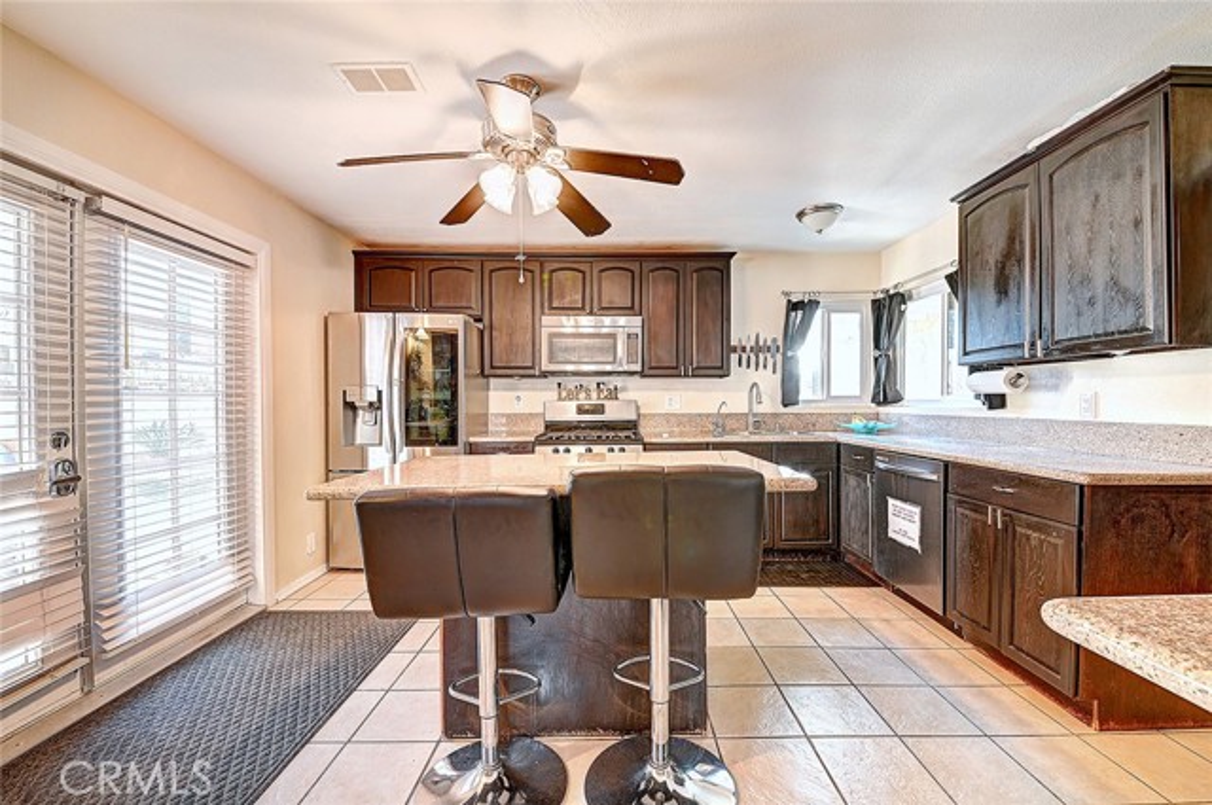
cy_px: 402
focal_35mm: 14
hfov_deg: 104.3
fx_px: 471
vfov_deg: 81.1
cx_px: 606
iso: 400
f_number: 8
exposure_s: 1/4
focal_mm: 14
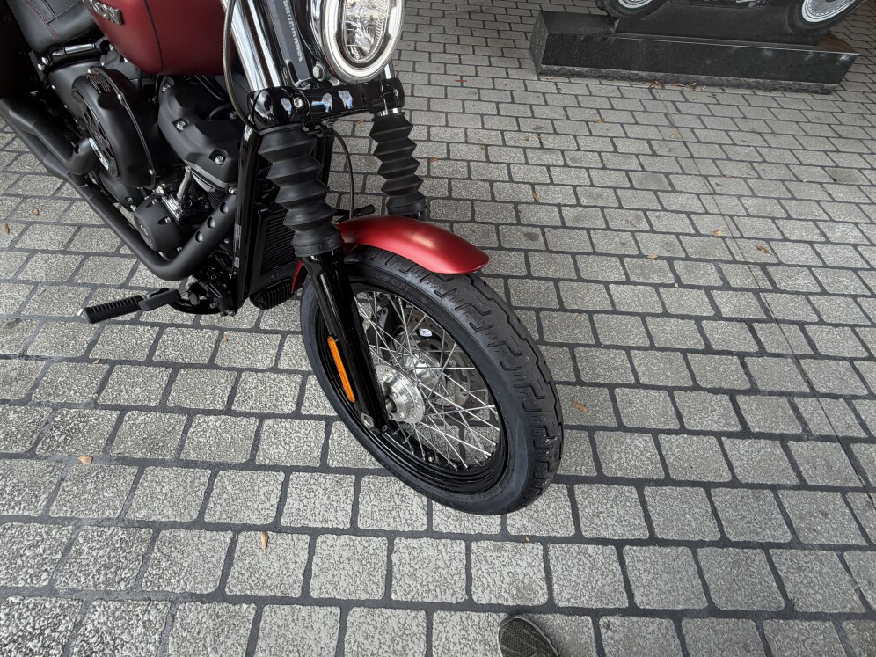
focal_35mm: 15
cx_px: 416
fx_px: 380
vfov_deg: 81.7
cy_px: 316
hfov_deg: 98.1
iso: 50
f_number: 2.2
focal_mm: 2.22
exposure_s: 1/121
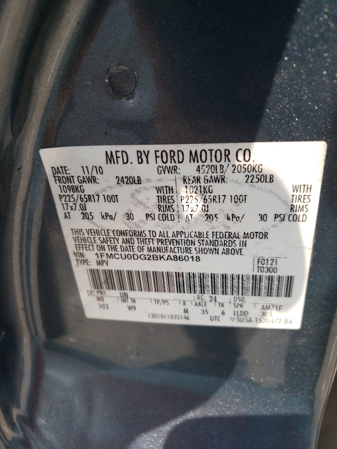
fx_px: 337
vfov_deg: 67.3
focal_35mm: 26
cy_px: 224
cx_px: 168
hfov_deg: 53.1
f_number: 1.5
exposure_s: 1/833
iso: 50
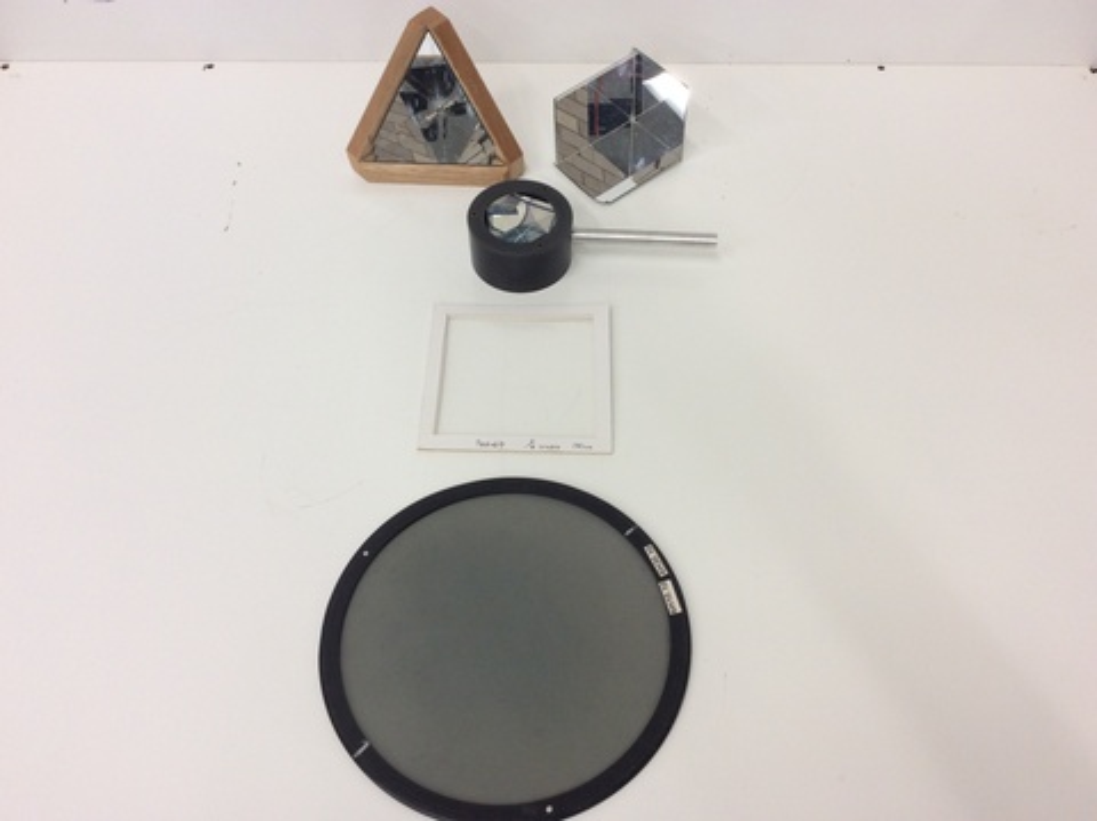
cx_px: 548
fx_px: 1013
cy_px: 410
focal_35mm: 32
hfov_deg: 56.9
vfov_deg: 44.1
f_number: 2.4
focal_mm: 3.3
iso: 50
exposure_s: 1/24
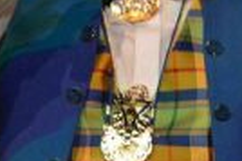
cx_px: 181
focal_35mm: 404
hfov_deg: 5.1
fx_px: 2712
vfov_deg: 3.4
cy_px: -33
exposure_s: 1/80
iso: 3200
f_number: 5
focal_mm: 52
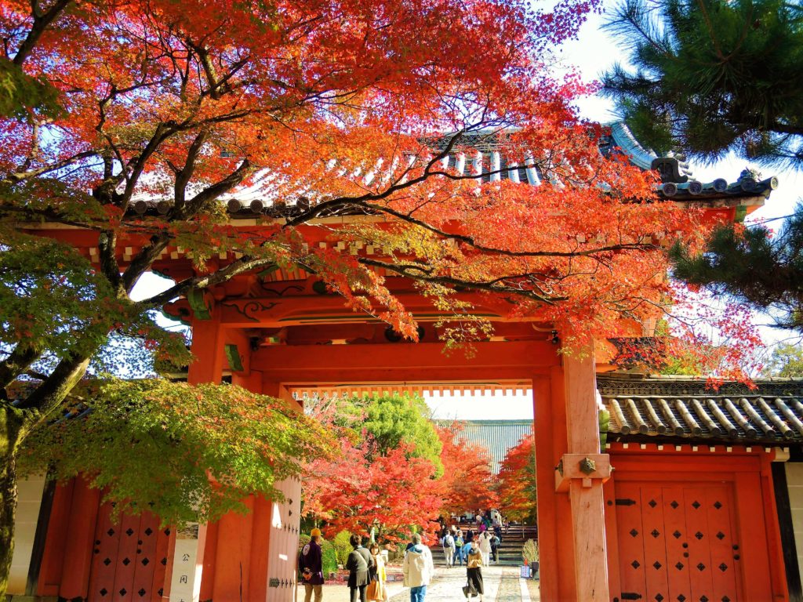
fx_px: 812
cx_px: 402
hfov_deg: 52.6
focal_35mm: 35
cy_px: 301
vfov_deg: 40.7
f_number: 2.2
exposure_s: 1/400
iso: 80
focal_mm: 7.6
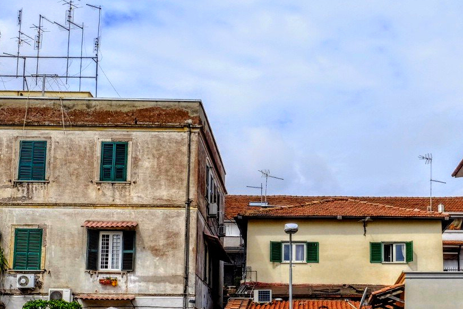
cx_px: 361
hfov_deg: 26.2
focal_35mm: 76
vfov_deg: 17.9
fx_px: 977
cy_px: 214
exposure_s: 1/250
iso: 200
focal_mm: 23.3
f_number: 11
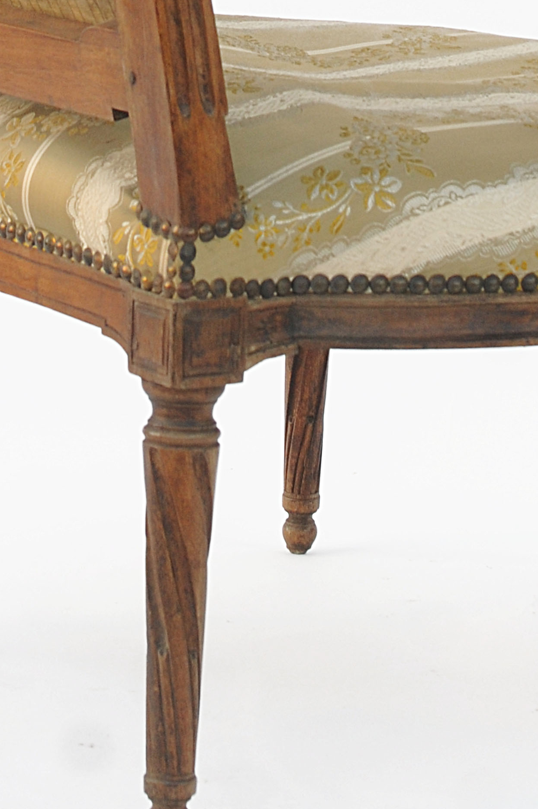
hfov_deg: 12.4
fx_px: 2472
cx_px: 270
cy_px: -12
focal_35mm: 110
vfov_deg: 18.1
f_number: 5
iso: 250
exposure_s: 1/160
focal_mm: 32
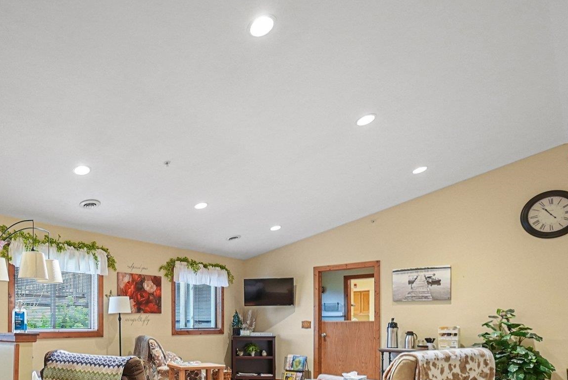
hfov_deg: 67.0
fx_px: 395
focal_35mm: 25
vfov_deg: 47.6
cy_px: 321
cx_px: 142
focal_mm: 14
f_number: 3.2
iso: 2500
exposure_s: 1/50
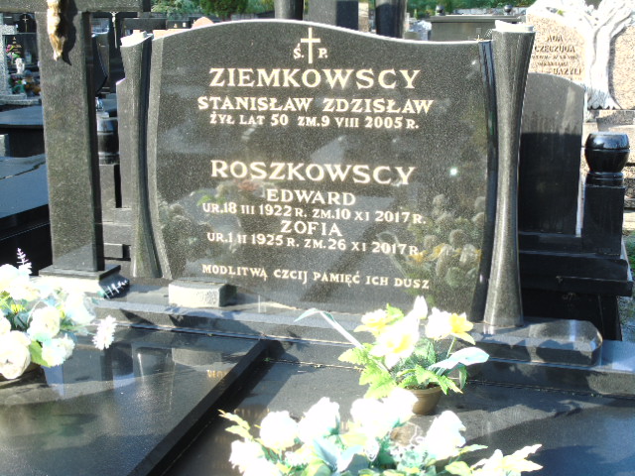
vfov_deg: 31.5
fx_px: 844
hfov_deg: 41.2
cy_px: 238
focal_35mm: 46
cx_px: 318
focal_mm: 8.2
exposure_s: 1/100
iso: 80
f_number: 4.1
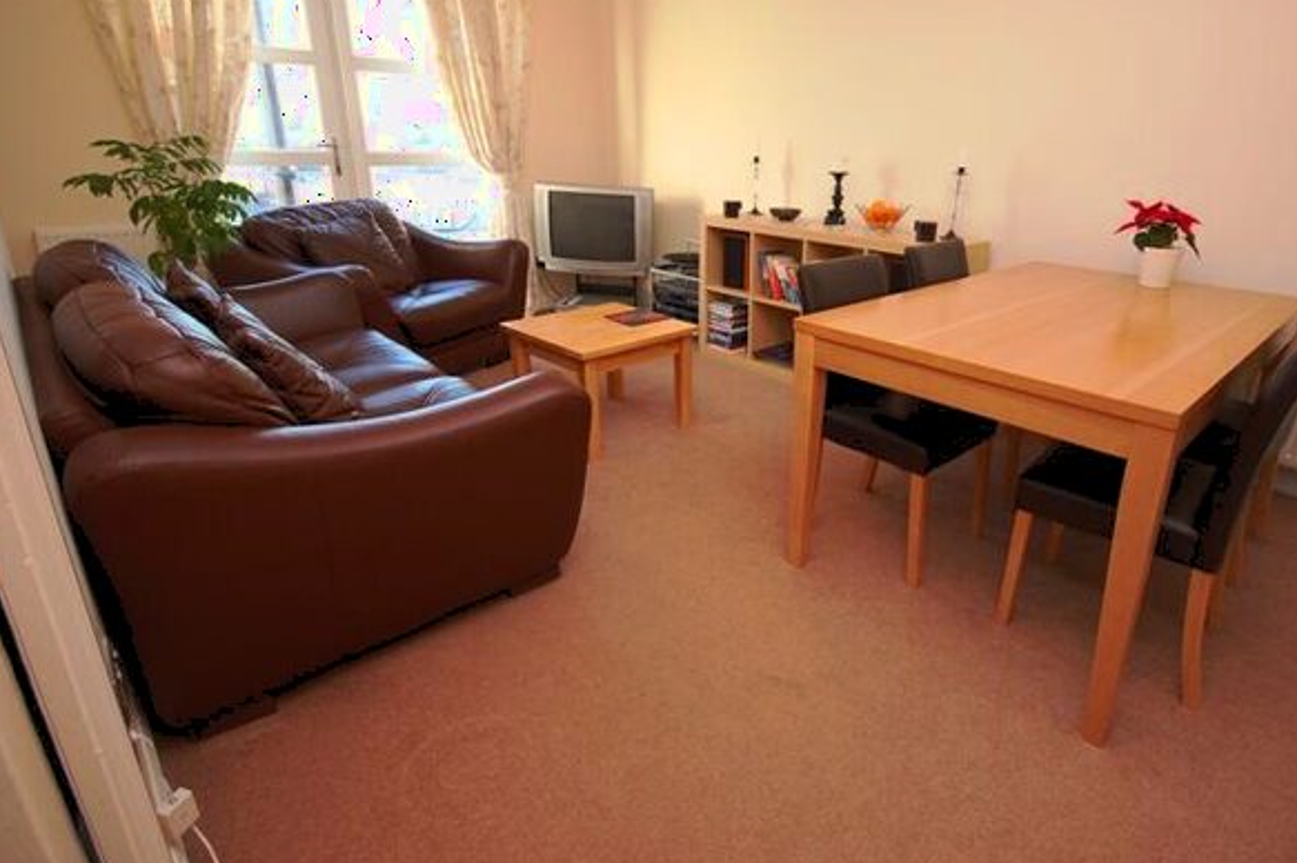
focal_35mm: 18
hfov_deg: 89.2
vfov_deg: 66.9
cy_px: 359
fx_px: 648
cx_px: 756
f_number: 4
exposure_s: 1/60
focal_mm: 10
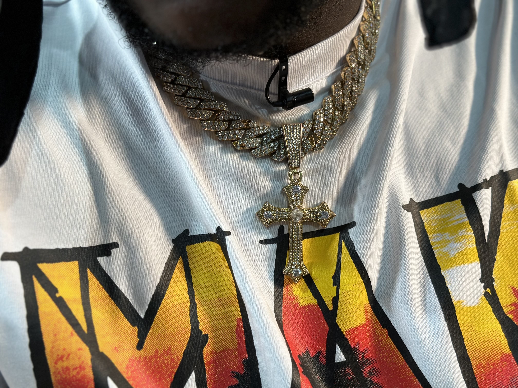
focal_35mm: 48
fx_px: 718
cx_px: 259
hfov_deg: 39.7
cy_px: 194
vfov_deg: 30.3
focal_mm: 6.86
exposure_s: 1/100
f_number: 1.78
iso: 80
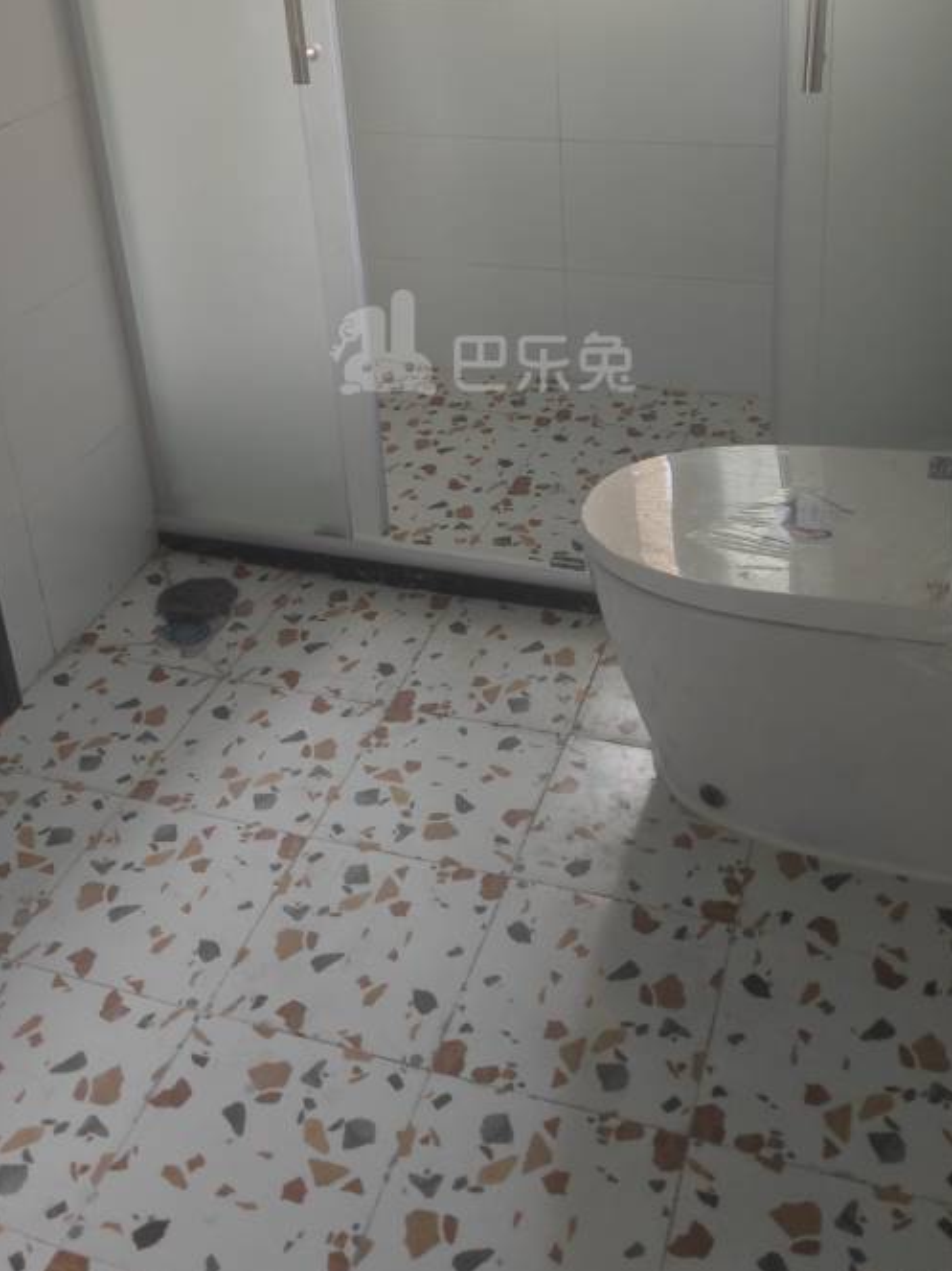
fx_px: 1357
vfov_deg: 48.5
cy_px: 344
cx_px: 483
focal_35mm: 37
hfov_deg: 38.7
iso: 320
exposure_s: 1/200
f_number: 1.6
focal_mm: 6.06
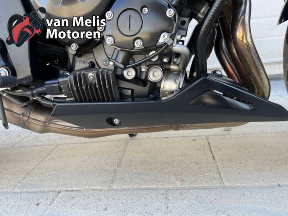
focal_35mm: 26
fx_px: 216
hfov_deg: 67.3
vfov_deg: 53.1
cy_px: 108
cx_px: 144
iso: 50
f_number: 1.6
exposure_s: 1/121
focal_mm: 5.1
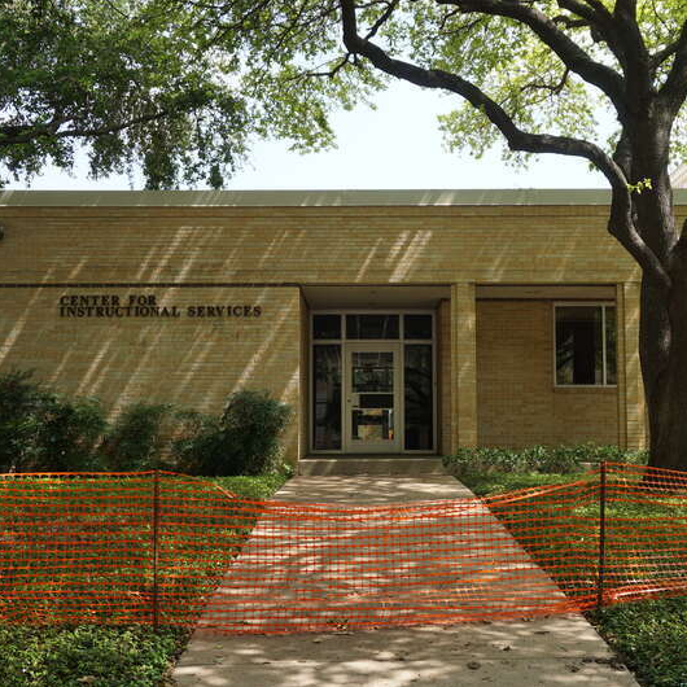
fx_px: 1123
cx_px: 368
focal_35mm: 50
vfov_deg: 34.0
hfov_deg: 34.0
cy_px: 344
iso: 100
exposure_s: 1/100
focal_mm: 26
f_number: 7.1
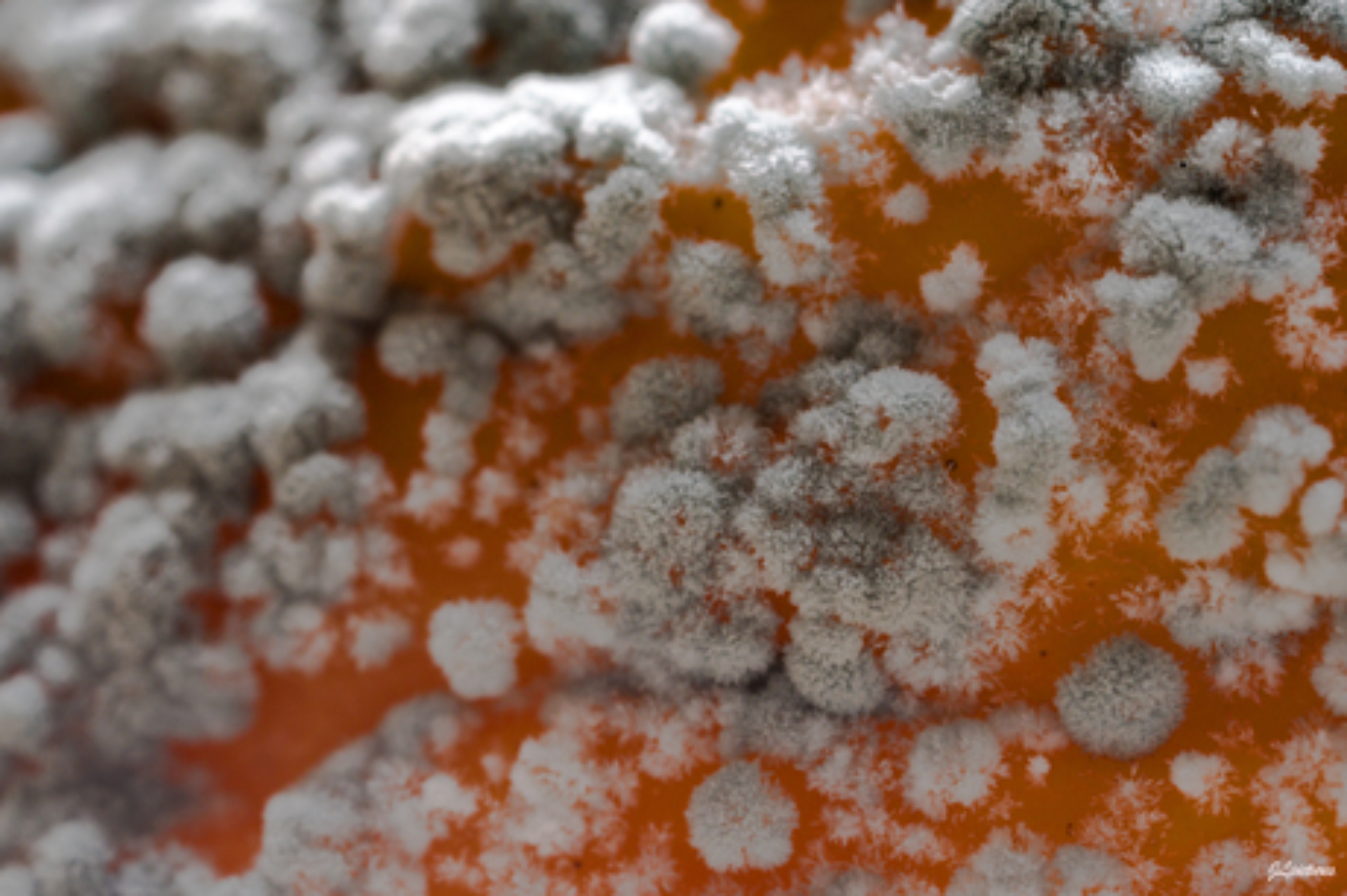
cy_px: 448
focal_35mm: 50
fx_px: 1869
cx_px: 674
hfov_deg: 39.6
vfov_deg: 27.0
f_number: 16
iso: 100
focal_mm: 50
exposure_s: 10
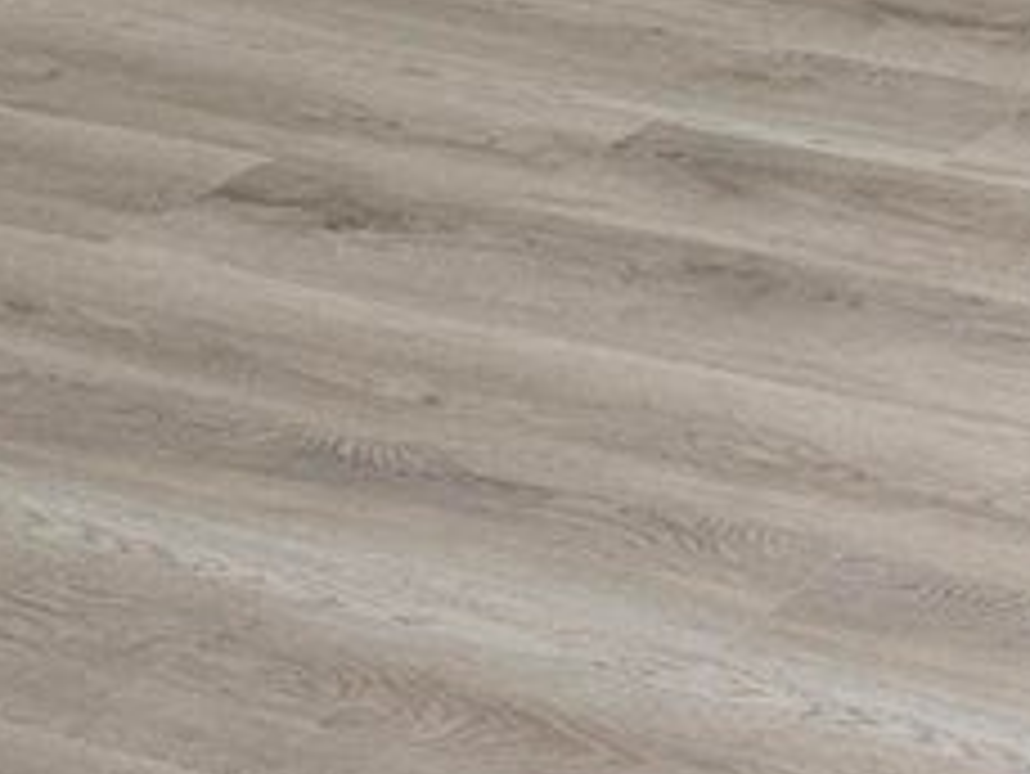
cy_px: -886
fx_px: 4079
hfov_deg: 13.6
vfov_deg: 9.9
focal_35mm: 137
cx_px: 1500
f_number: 1.8
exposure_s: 1/240
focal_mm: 5.4
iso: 320
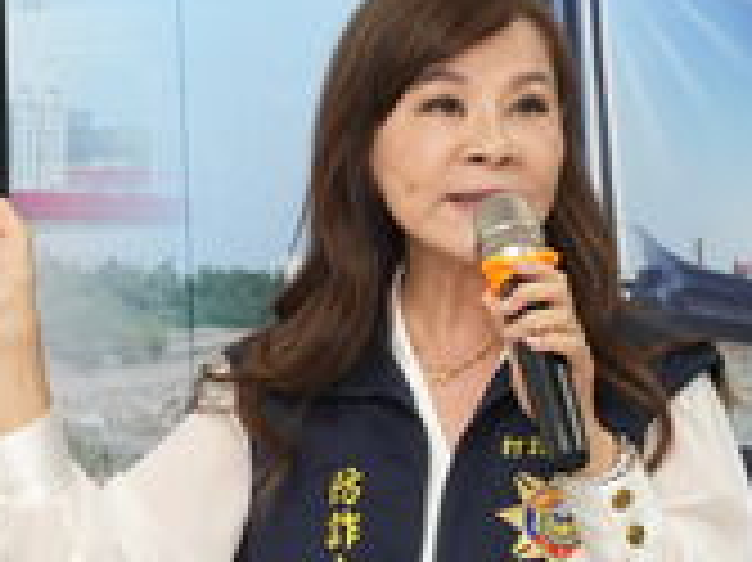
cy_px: -13
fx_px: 6317
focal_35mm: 291
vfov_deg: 5.1
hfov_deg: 6.7
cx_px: -401
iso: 2500
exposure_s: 1/125
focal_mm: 84
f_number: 5.6
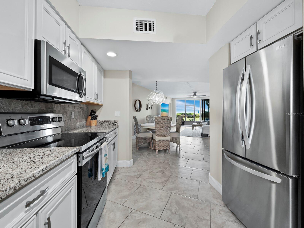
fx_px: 123
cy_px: 114
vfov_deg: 85.7
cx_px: 152
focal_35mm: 14
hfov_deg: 102.1
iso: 400
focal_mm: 7
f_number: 10
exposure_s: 1/3
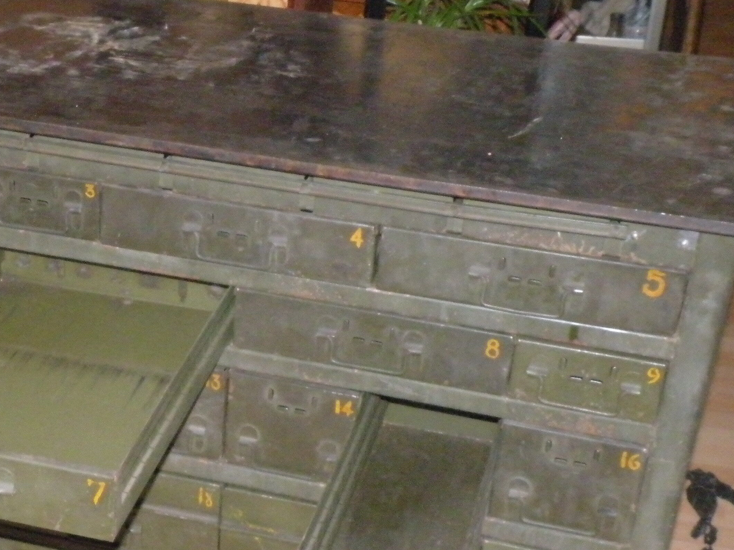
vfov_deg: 20.3
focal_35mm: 72
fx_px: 1527
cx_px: 150
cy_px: 412
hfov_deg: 26.5
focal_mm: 7.4
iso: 800
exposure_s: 1/60
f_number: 8
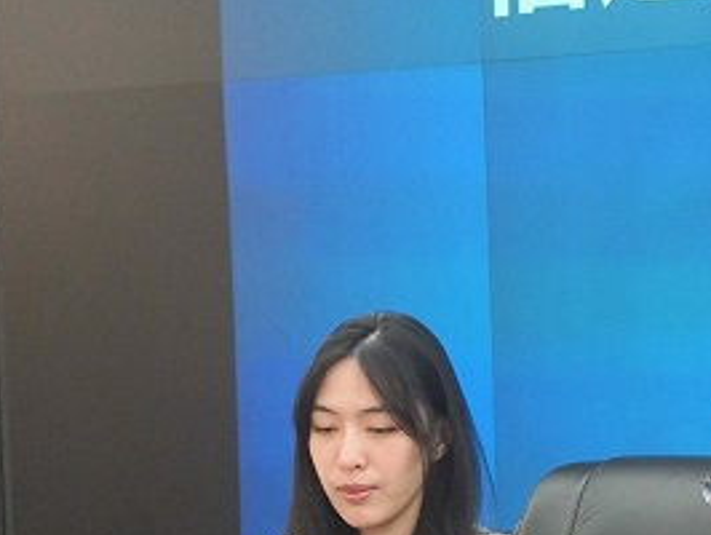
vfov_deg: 15.6
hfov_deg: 20.5
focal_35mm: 94
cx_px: 609
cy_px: 431
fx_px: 1932
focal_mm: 7.1
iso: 1021
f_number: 1.9
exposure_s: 1/33.3
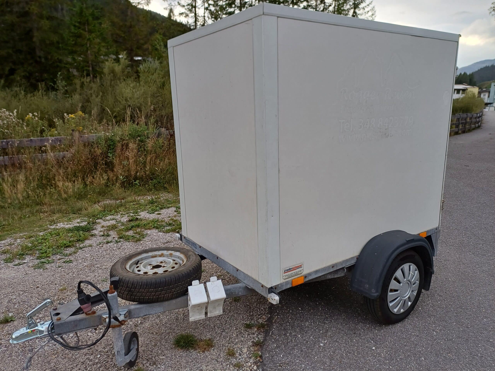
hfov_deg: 69.4
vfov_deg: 54.9
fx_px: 357
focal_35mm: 25
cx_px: 248
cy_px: 186
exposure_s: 1/108
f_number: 1.8
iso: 50
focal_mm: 4.65
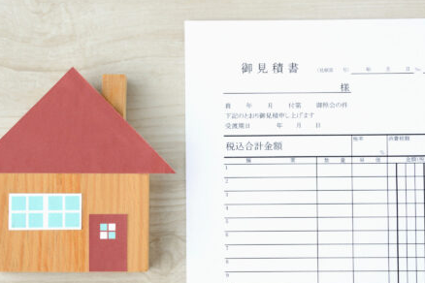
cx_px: 221
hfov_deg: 21.5
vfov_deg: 14.4
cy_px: 179
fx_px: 1121
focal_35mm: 95
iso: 640
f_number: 16
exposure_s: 1/80
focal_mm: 65
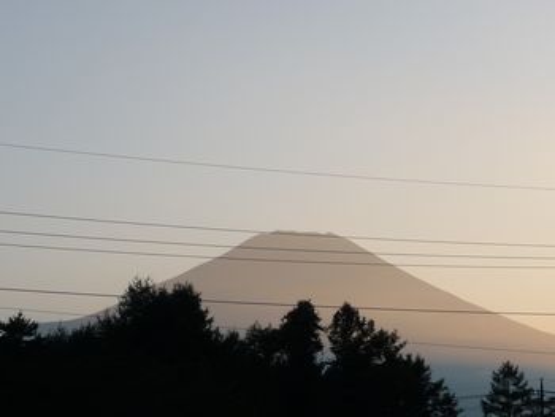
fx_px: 1669
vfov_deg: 14.2
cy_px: 208
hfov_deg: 18.9
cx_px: 278
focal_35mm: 104
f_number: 4.5
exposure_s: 1/400
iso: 100
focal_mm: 10.5
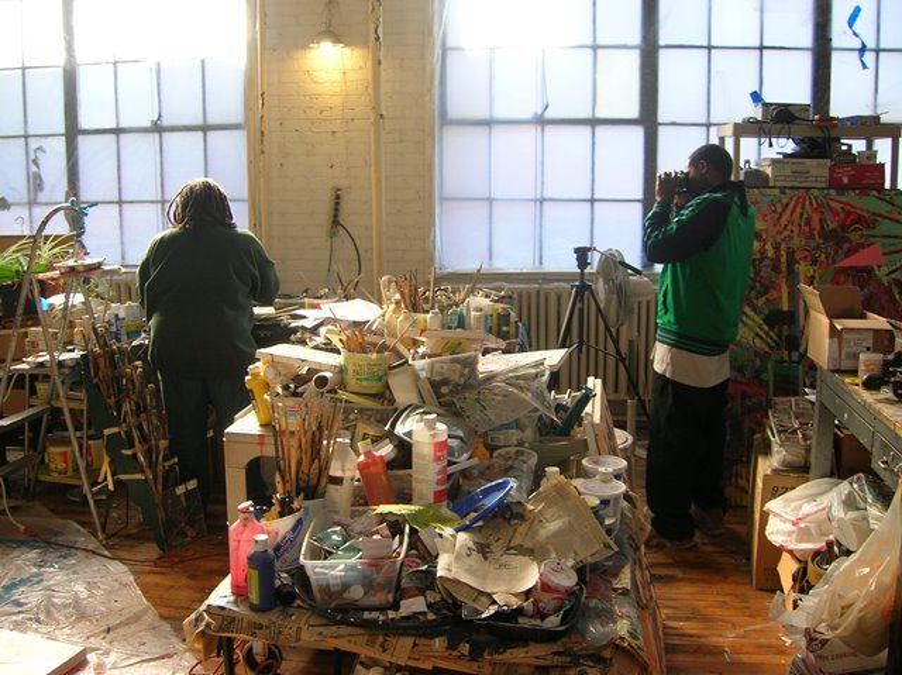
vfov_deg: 41.7
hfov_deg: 54.0
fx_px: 885
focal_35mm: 34
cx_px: 451
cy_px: 338
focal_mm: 5.7
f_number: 2.9
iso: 50
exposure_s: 1/30.7
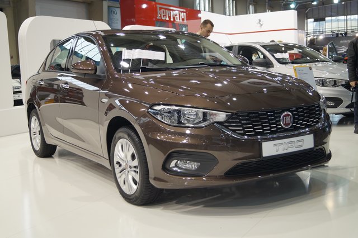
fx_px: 447
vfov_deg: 29.8
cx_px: 179
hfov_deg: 43.6
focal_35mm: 45
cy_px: 119
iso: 400
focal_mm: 30
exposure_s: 1/60
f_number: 4.5
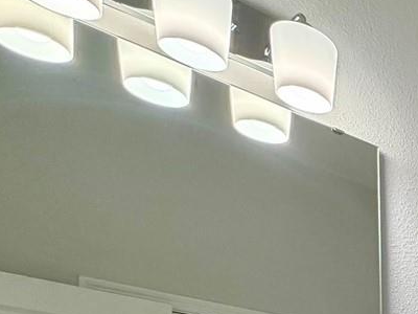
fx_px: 676
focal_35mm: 56
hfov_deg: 20.8
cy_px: 520
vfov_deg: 20.6
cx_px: 783
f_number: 2.2
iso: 200
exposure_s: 1/120
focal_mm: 2.22
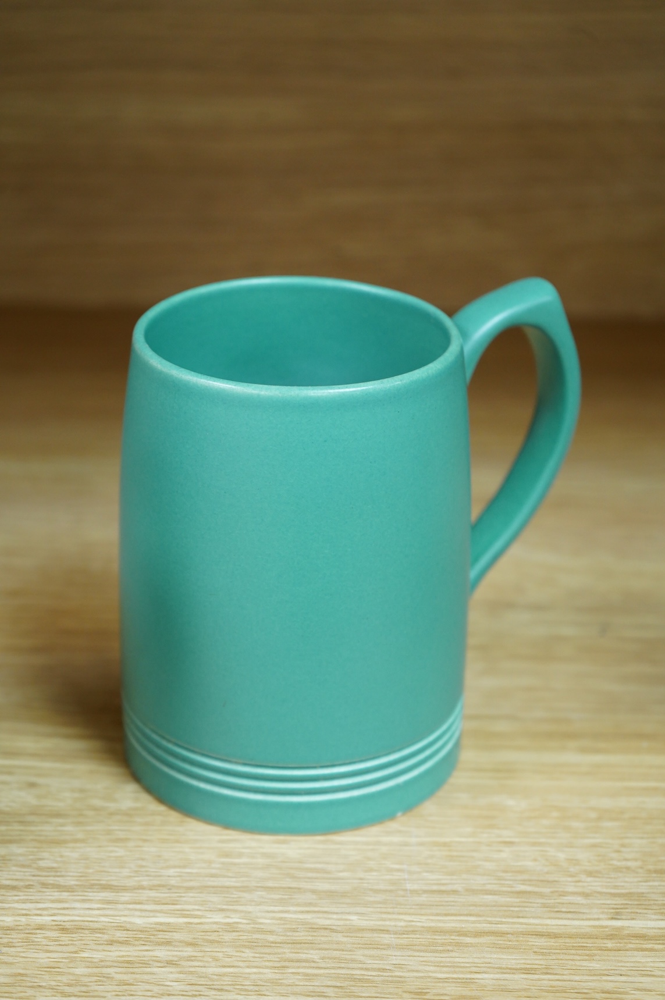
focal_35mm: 70
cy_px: 500
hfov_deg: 19.4
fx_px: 1943
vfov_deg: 28.9
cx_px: 332
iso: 2500
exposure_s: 1/100
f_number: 6.3
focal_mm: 70
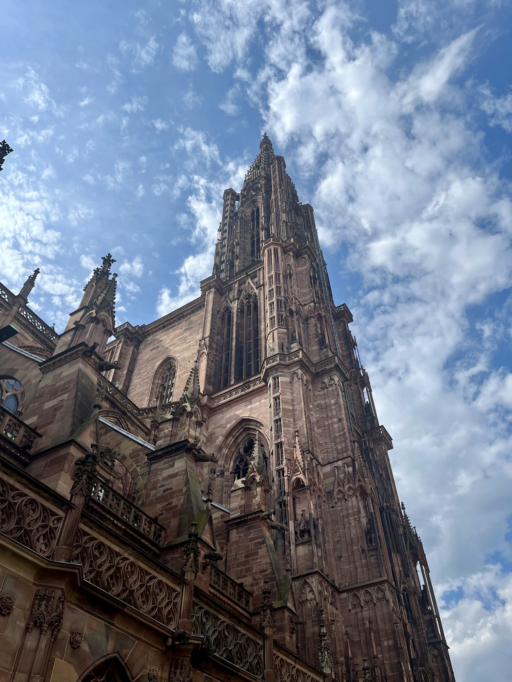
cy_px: 341
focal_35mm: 26
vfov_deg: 67.3
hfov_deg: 53.1
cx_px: 256
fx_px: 513
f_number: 1.6
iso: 50
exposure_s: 1/5319
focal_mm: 5.1
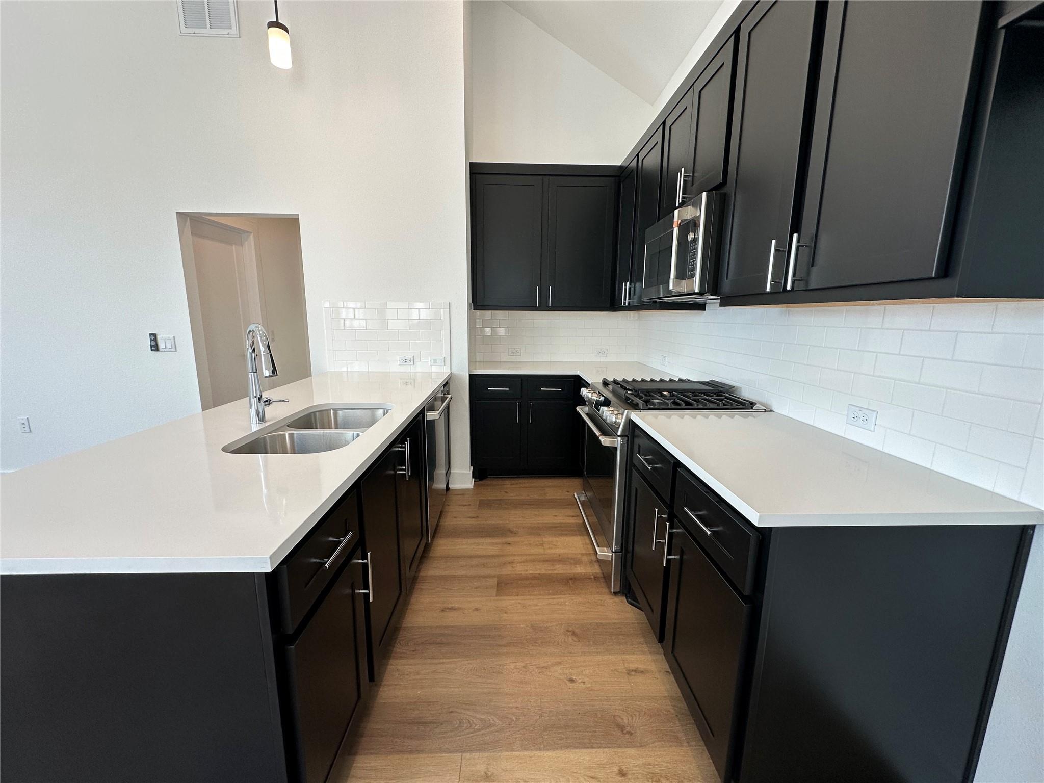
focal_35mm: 14
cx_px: 522
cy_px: 392
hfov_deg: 102.1
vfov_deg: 85.7
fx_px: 422
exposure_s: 1/120
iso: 80
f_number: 2.2
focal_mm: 2.22
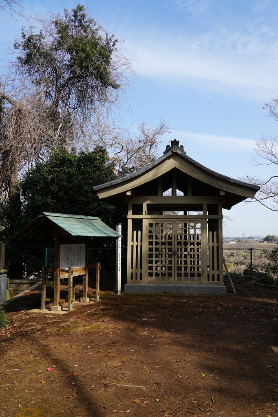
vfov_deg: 60.3
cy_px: 208
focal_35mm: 31
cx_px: 139
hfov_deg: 42.3
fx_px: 359
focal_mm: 31
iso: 100
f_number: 9
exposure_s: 1/125
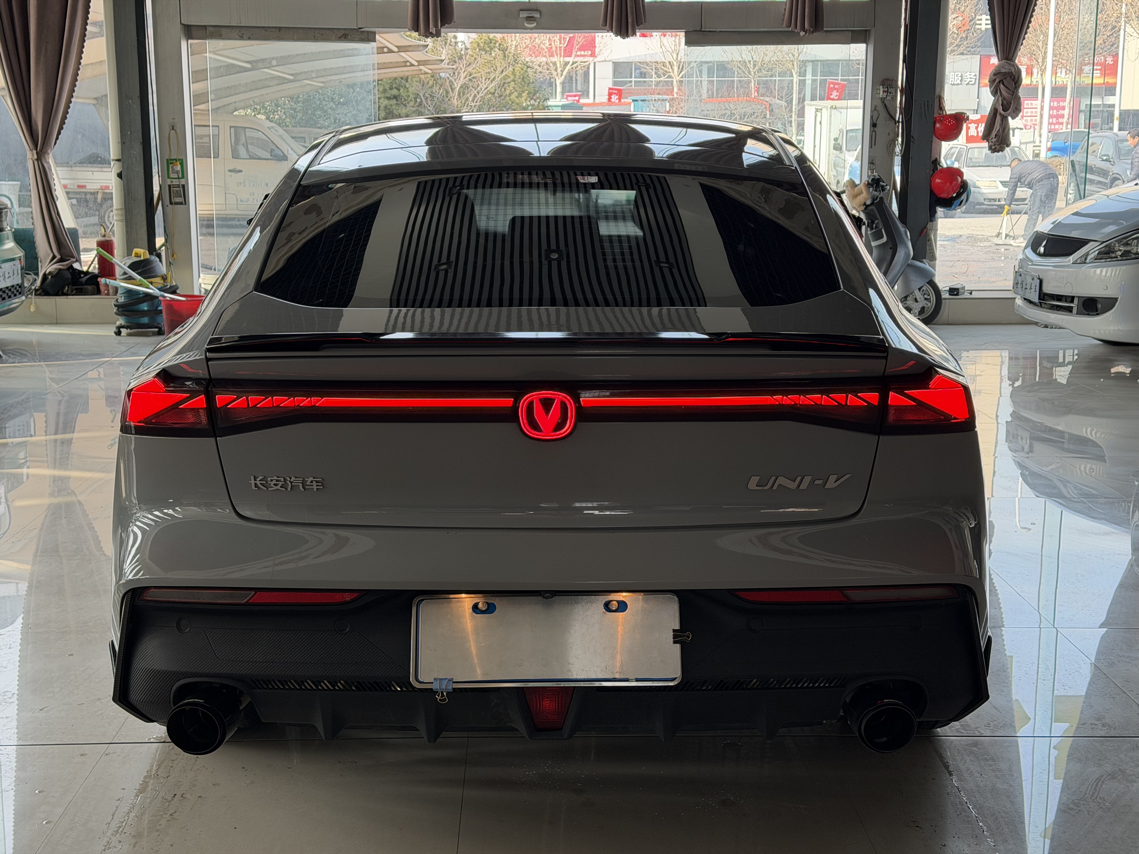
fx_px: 1579
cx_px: 570
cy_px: 427
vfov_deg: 30.3
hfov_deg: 39.7
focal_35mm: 48
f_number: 1.78
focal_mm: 6.76
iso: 125
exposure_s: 1/213
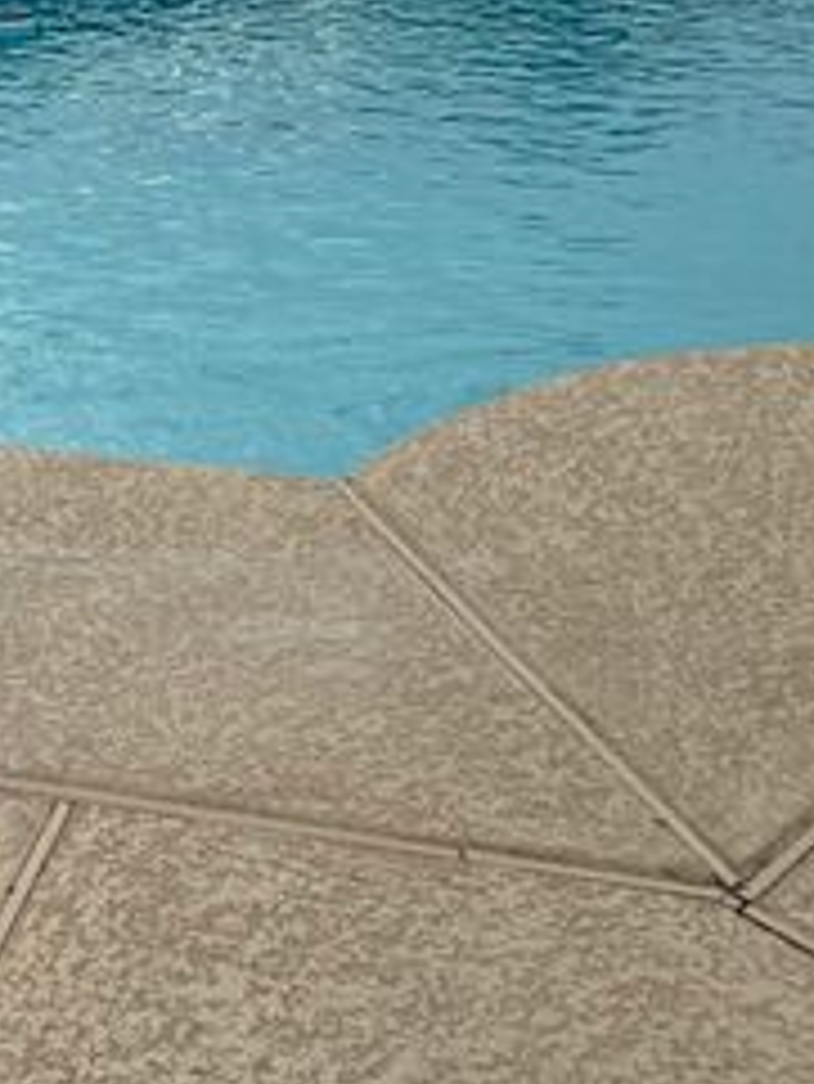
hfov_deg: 19.4
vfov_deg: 24.7
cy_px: -182
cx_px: -144
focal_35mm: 72
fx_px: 2255
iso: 50
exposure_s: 1/1724
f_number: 1.5
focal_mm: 5.7
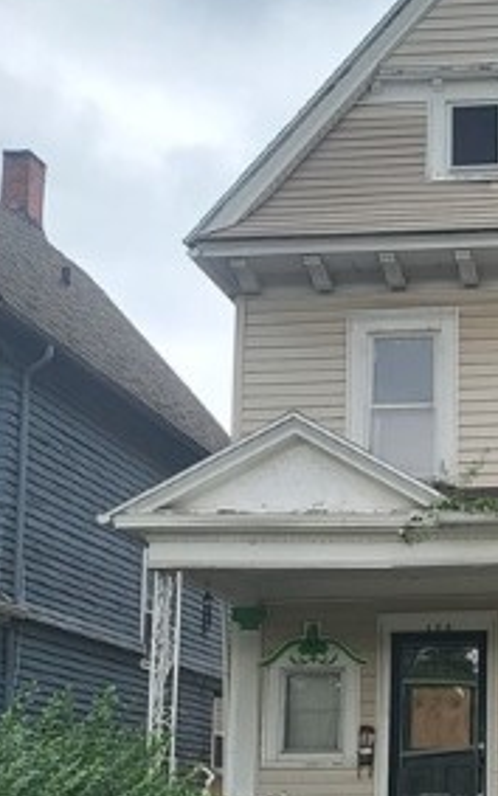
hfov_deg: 17.9
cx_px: 599
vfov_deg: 29.5
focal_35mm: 69
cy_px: 543
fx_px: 1498
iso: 40
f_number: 1.8
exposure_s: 1/876
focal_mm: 5
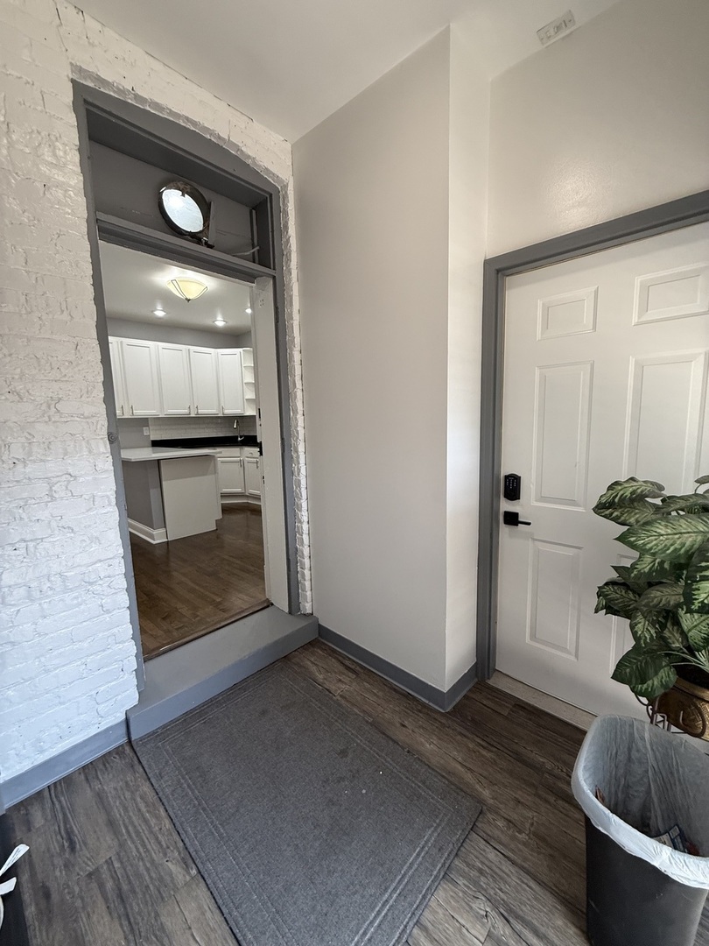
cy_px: 473
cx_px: 354
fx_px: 382
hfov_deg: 85.7
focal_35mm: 14
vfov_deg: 102.1
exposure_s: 1/120
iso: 200
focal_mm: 2.22
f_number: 2.2
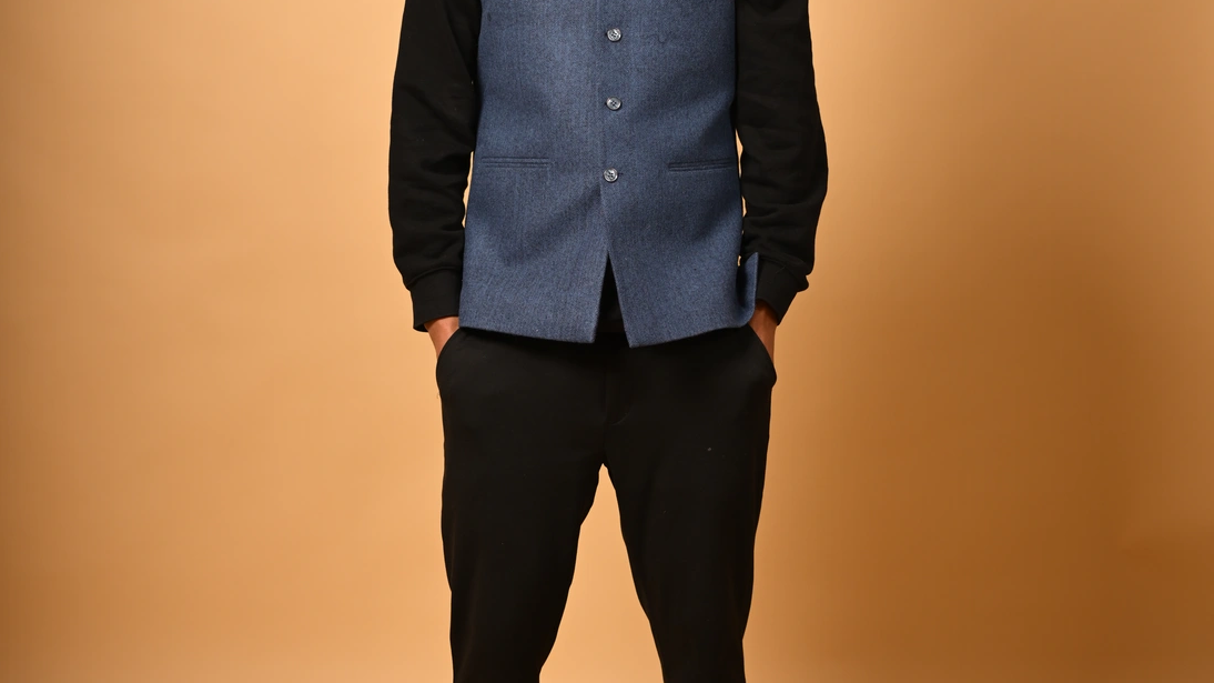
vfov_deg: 15.3
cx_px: 609
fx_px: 2543
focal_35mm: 79
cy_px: 271
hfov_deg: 26.9
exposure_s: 1/1250
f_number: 2.2
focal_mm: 50
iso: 200
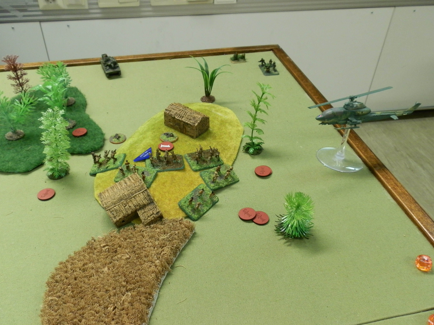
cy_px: 157
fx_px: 376
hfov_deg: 59.9
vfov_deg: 46.8
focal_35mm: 30
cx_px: 206
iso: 200
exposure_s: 1/30
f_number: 3.1
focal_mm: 5
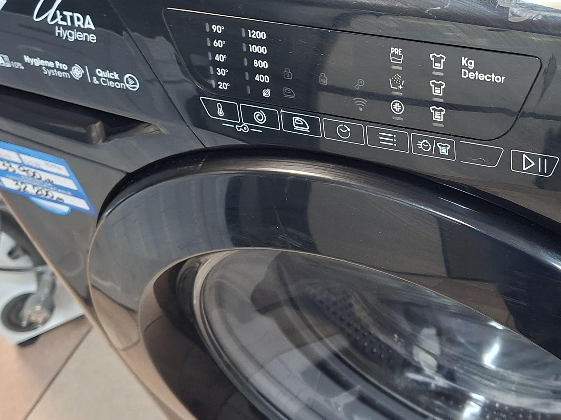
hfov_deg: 33.5
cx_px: 436
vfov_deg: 26.0
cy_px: 153
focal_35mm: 56
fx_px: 907
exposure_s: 1/33
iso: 400
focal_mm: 5.54
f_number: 1.8
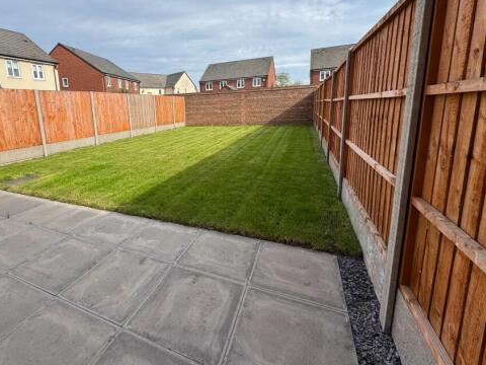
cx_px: 192
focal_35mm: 17
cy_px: 149
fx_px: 239
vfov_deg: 74.0
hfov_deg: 89.7
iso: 50
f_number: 2.2
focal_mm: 2.22
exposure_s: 1/968
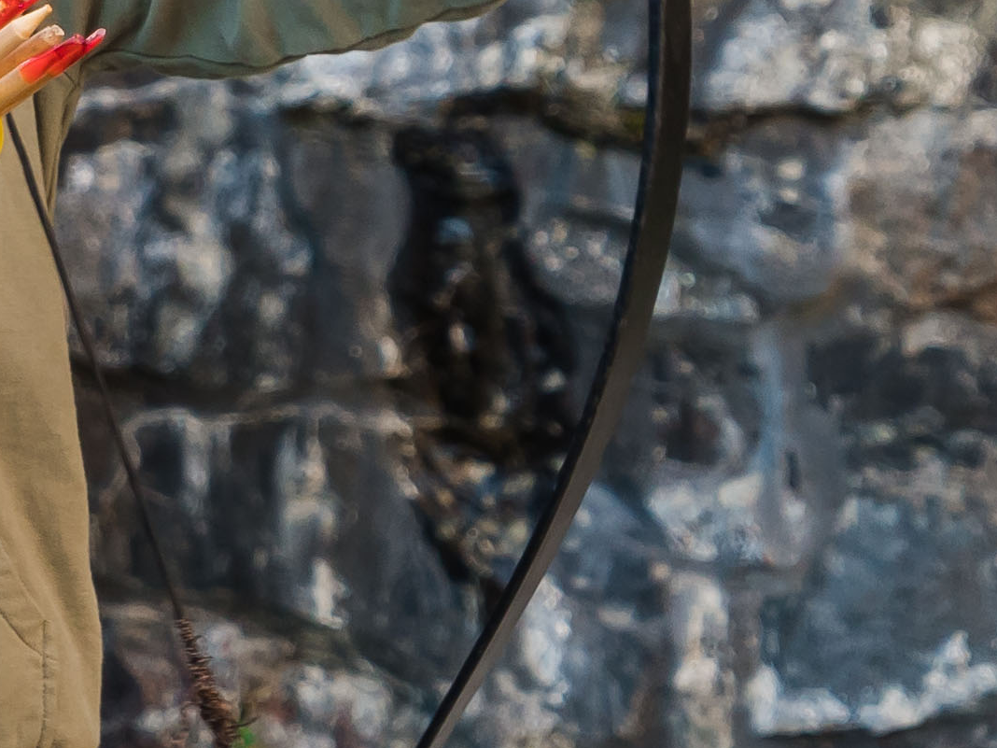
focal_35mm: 524
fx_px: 15092
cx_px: 667
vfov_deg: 2.8
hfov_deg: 3.8
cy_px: -165
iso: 200
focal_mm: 54
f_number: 4
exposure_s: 1/80
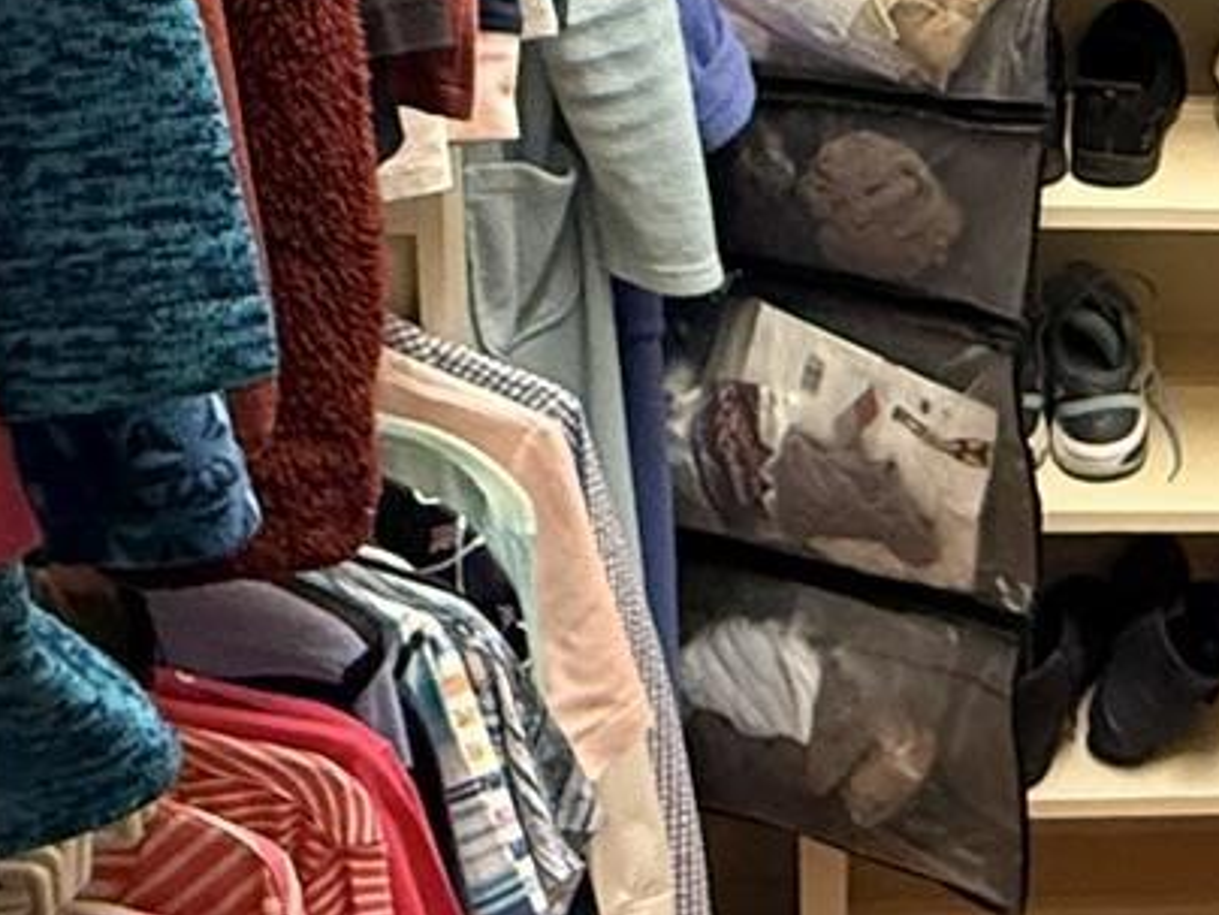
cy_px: 100
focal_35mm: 71
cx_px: 1382
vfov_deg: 20.3
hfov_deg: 25.2
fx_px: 2500
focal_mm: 2.22
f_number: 2.2
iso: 320
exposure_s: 1/60
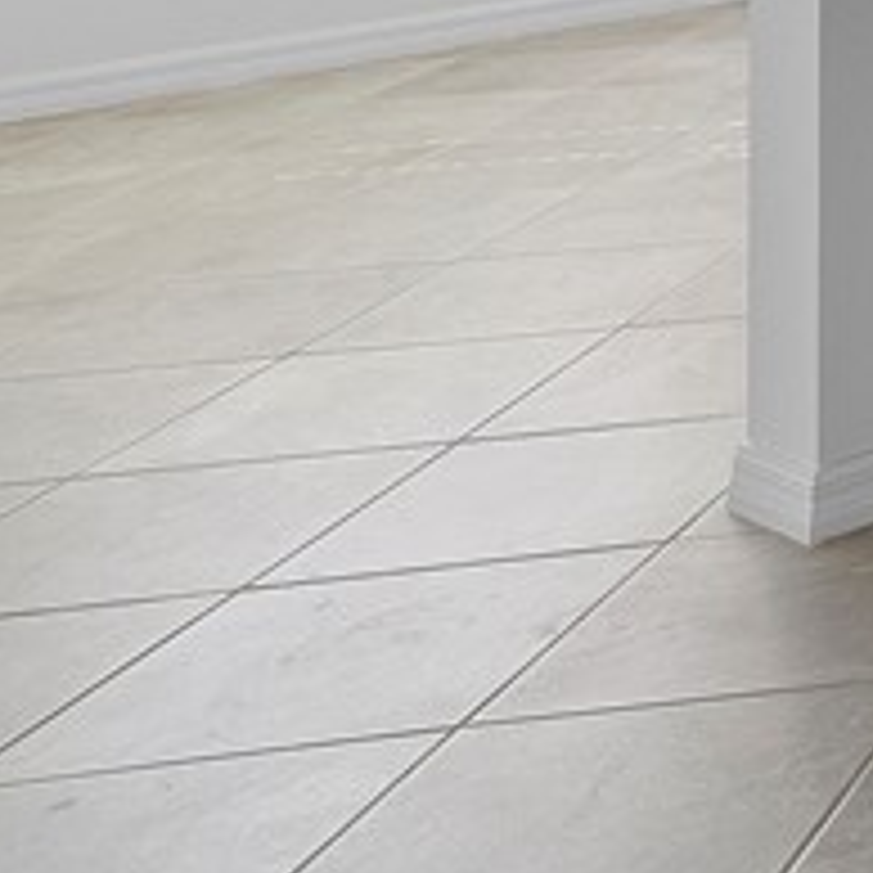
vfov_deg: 19.0
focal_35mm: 76
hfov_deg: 13.0
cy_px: -549
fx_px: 2168
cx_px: 2358
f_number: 8
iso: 640
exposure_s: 1/200
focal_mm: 16
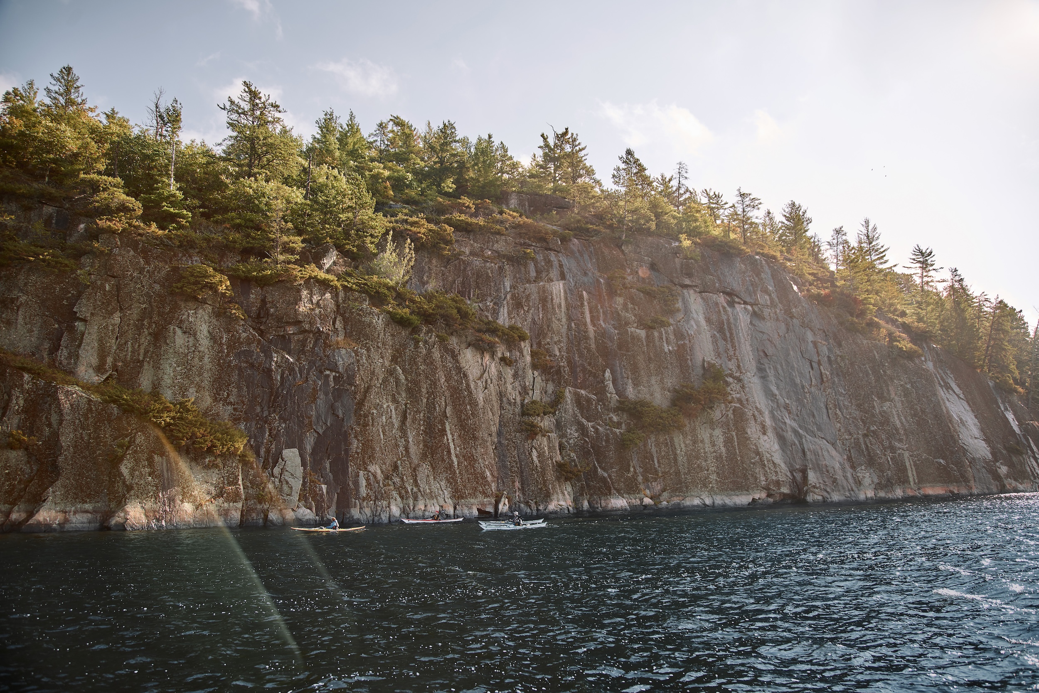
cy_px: 346
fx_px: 693
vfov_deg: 53.2
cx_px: 520
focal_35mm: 24
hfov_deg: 73.7
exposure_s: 1/500
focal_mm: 24
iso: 100
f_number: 4
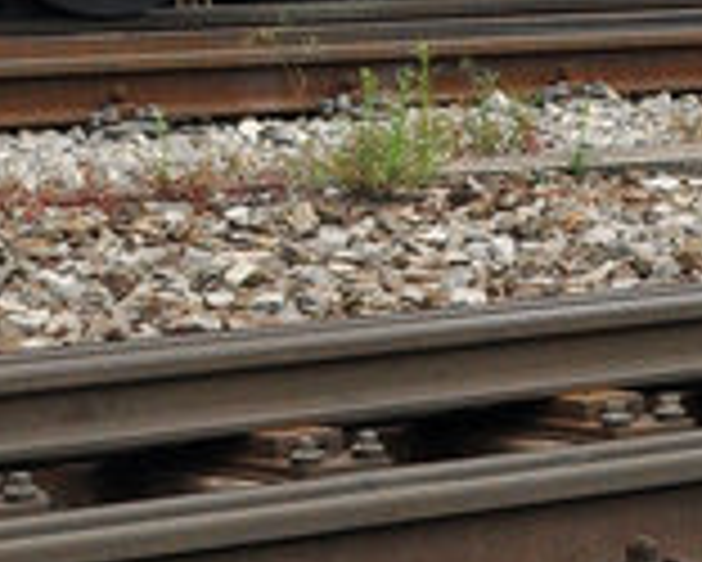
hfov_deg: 6.5
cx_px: 2372
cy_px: -803
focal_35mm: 260
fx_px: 5405
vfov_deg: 5.7
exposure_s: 1/1000
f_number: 8
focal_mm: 24
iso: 640
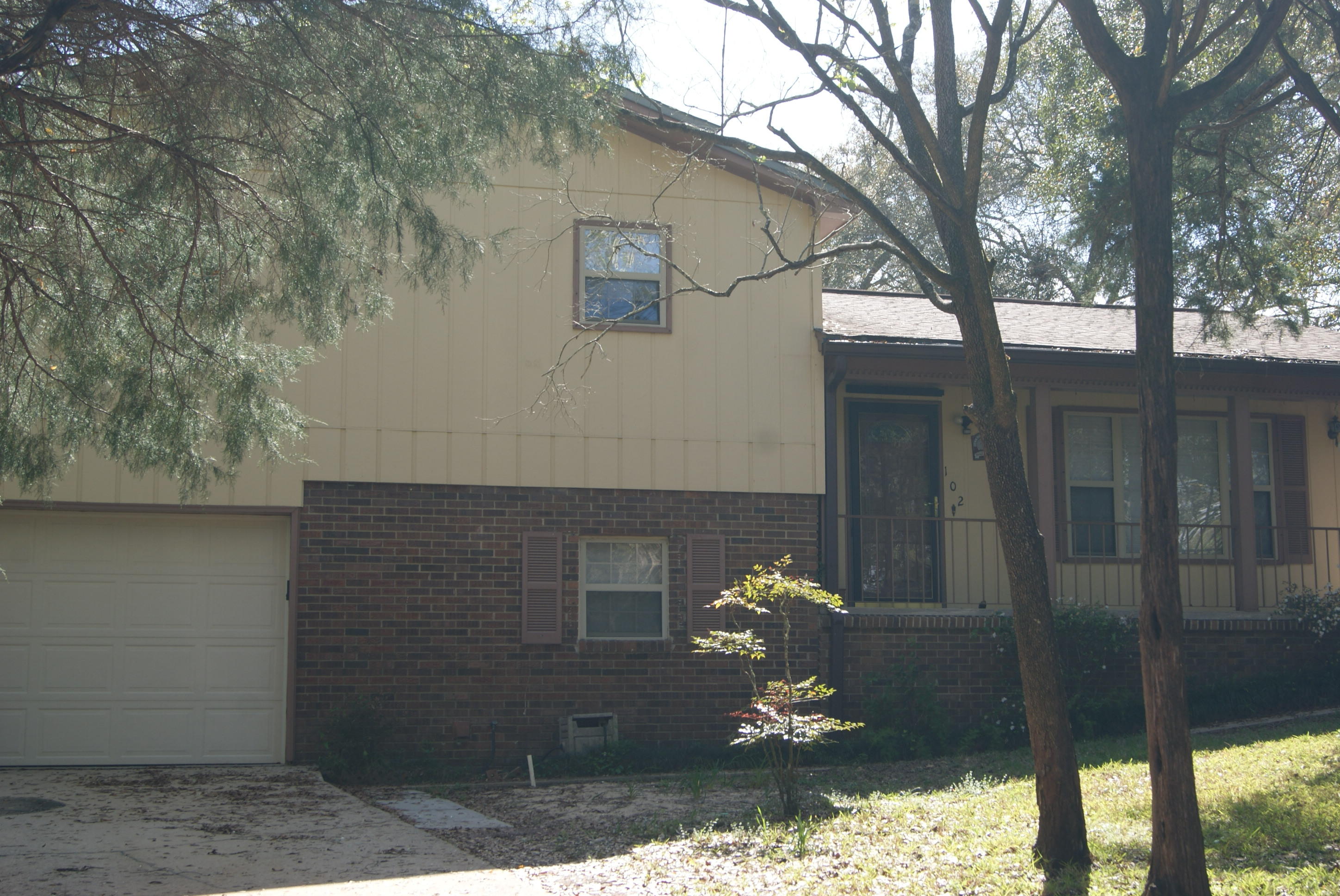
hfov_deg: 37.8
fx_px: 1956
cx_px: 670
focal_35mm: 52
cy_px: 448
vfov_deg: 25.8
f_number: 8
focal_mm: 35
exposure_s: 1/80
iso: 100
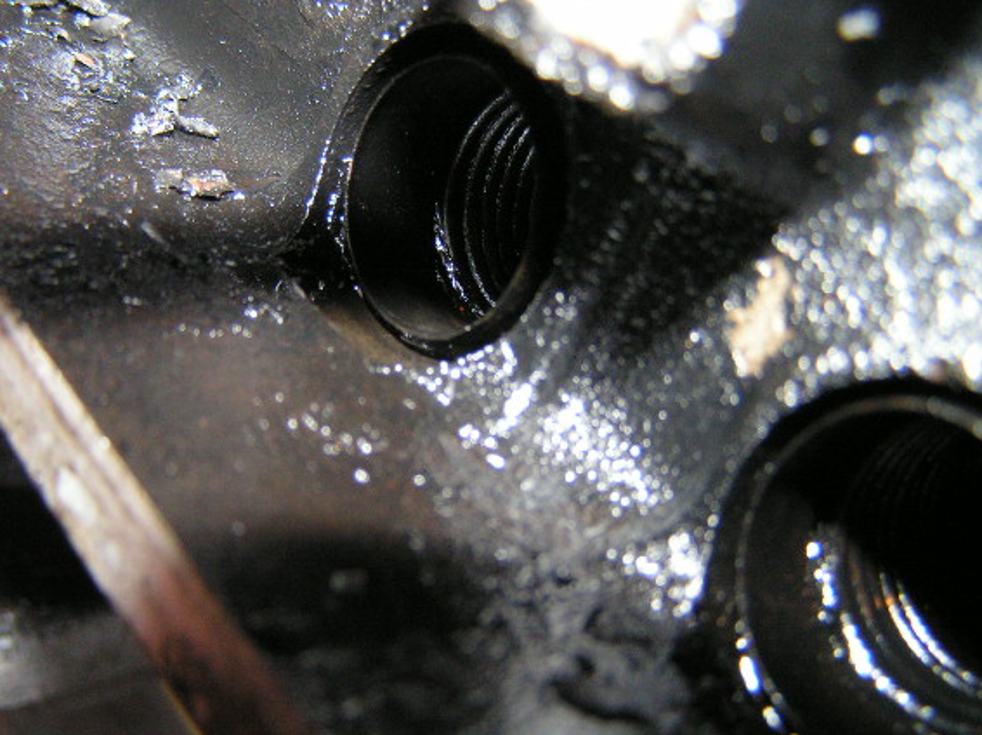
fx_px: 1219
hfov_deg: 43.9
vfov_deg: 33.6
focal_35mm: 43
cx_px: 475
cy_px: 368
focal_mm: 6.3
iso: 200
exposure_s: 1/250
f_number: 2.8
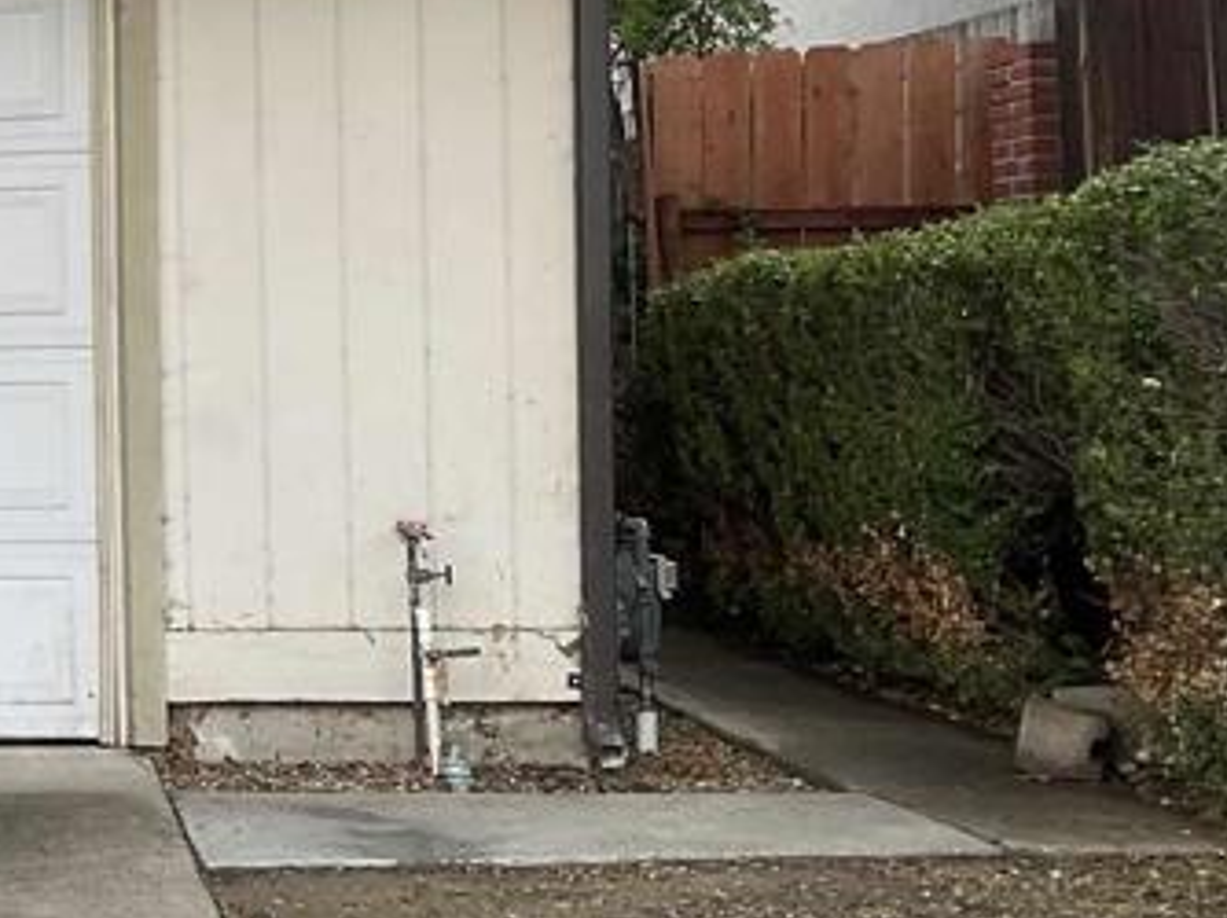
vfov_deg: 16.6
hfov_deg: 19.2
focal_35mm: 89
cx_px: -632
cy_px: 375
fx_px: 3152
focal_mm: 3
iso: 16
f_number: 1.8
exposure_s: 1/302
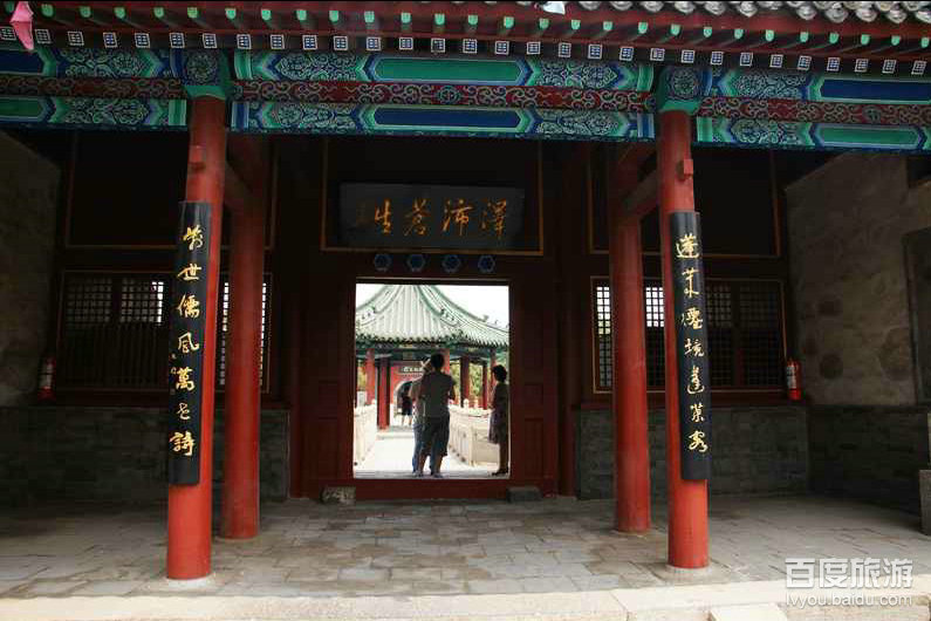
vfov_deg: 53.1
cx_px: 466
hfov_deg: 73.7
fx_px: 621
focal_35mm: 24
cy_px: 310
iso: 200
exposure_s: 1/160
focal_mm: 16
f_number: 10
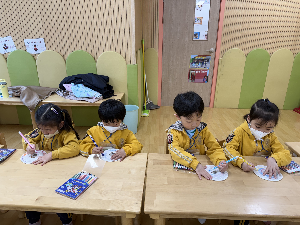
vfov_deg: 56.8
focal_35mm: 24
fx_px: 208
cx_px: 150
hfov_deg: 71.6
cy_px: 112
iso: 160
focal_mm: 6.76
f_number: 1.78
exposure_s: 1/120
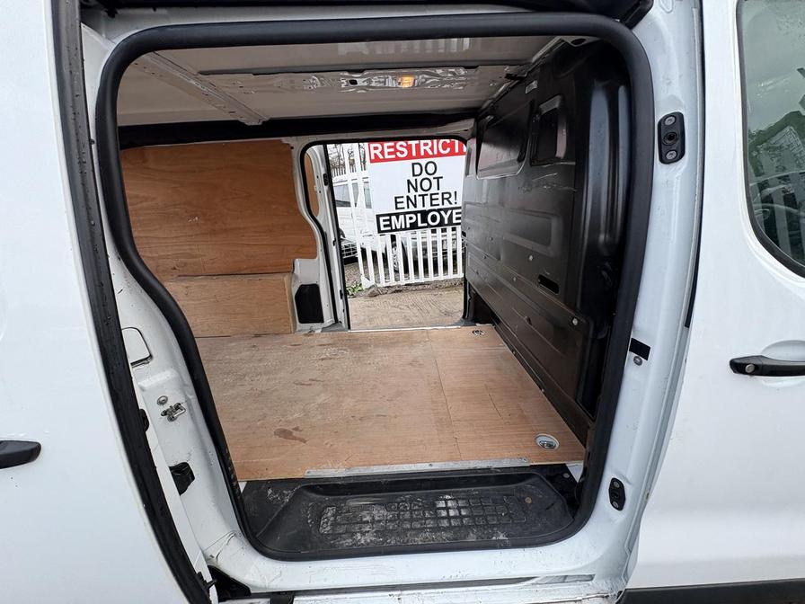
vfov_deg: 85.7
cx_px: 402
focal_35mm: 14
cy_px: 302
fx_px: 326
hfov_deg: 102.1
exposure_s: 1/99
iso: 40
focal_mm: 2.22
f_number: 2.2
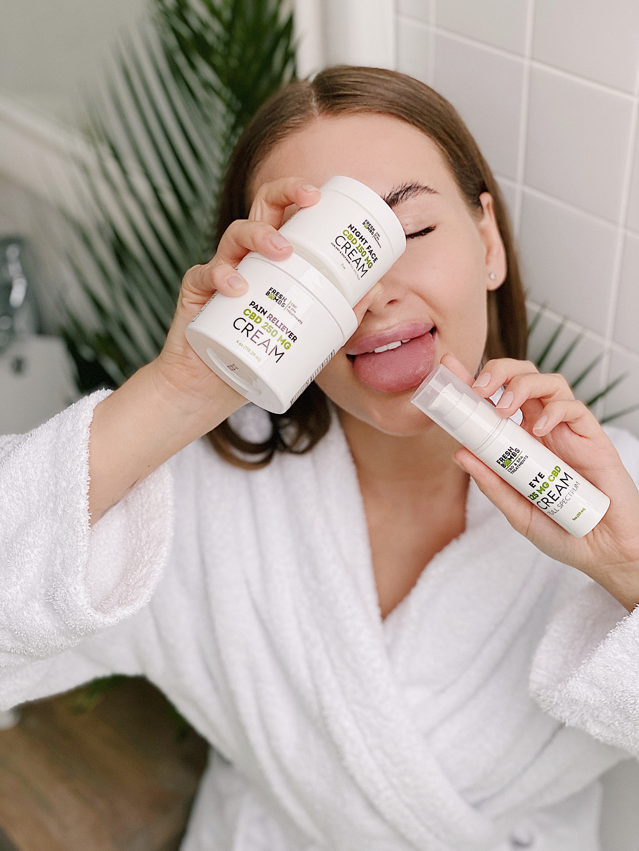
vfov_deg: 36.8
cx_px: 320
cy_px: 426
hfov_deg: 28.0
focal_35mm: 52
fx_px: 1280
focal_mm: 6
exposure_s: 1/122
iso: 64
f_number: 2
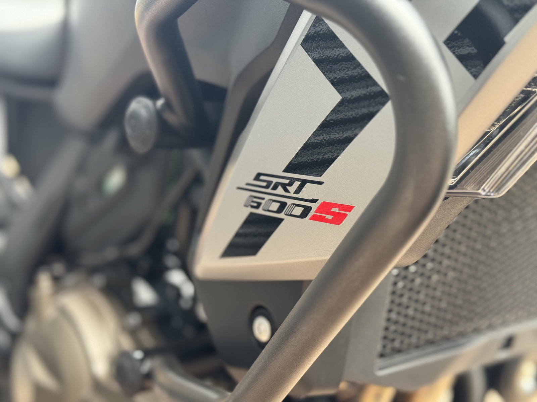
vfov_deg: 30.3
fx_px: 745
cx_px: 268
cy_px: 201
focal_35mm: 48
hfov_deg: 39.7
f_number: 1.78
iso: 100
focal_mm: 6.76
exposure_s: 1/60
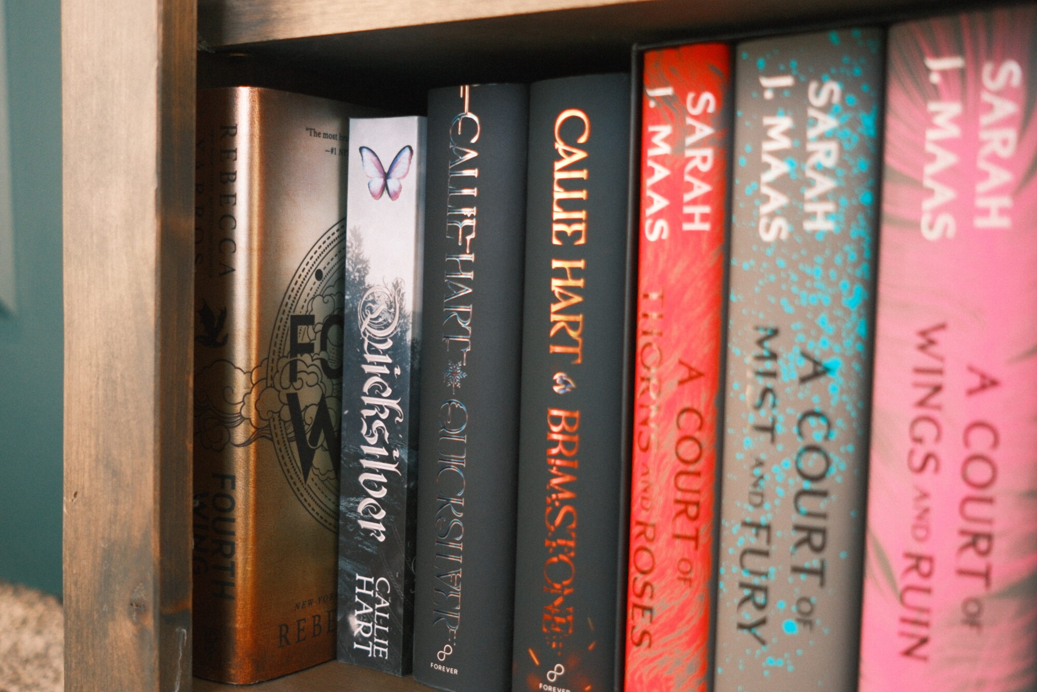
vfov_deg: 29.8
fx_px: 1296
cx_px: 432
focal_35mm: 45
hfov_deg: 43.4
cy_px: 409
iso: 800
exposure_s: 1/320
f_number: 2
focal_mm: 23
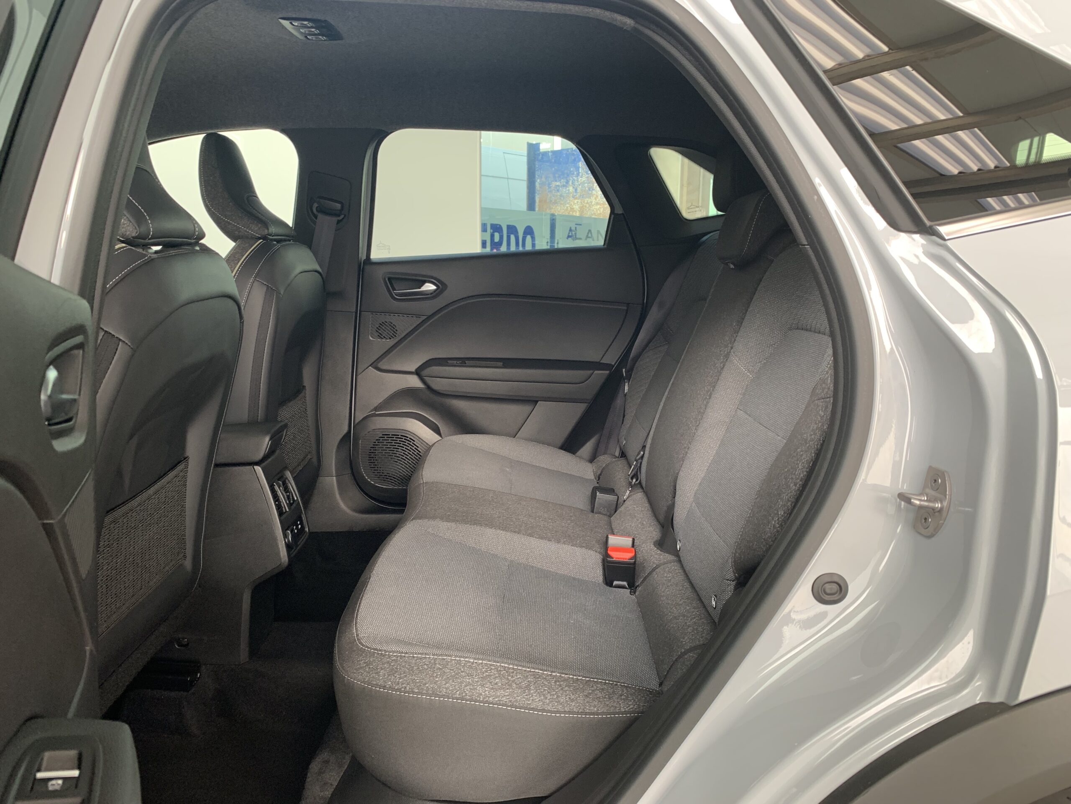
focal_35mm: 26
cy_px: 402
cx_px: 536
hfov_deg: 67.3
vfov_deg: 53.1
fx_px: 804
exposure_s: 1/94
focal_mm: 4.25
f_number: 1.8
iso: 100
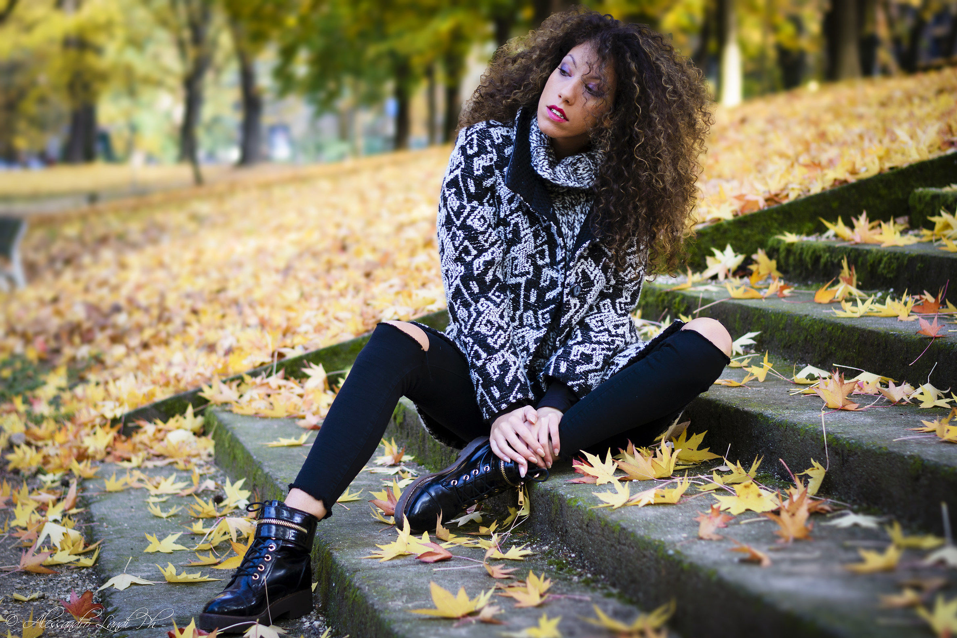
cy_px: 322
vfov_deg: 17.9
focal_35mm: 76
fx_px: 2020
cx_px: 485
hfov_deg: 26.6
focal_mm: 50
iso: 200
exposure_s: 1/250
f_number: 2.8
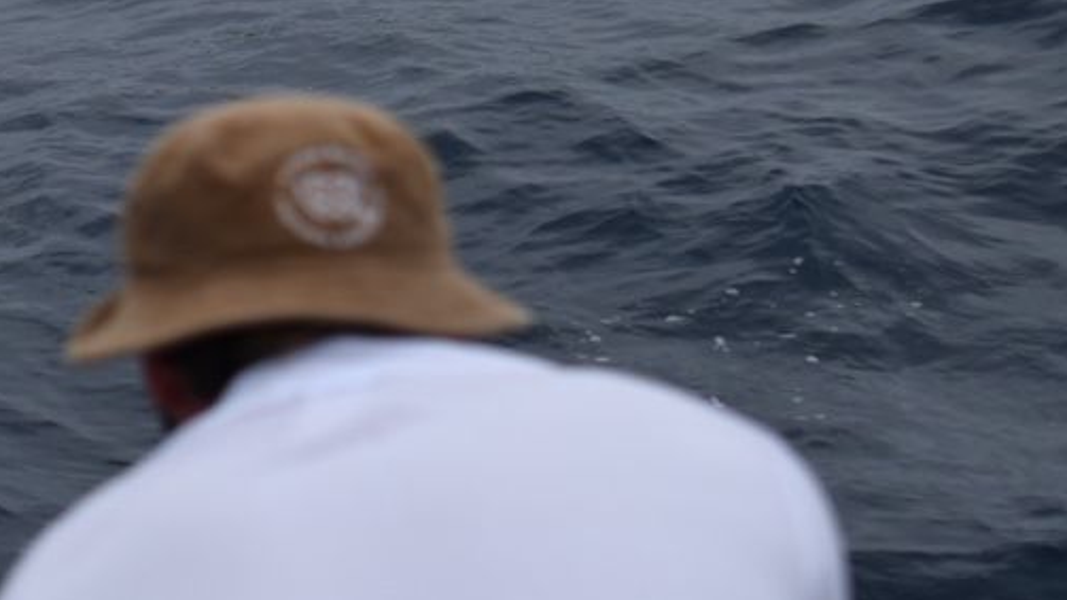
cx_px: 329
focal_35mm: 100
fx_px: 2829
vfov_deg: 12.0
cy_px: 75
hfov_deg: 21.3
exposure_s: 1/8000
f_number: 4.5
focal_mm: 60
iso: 450
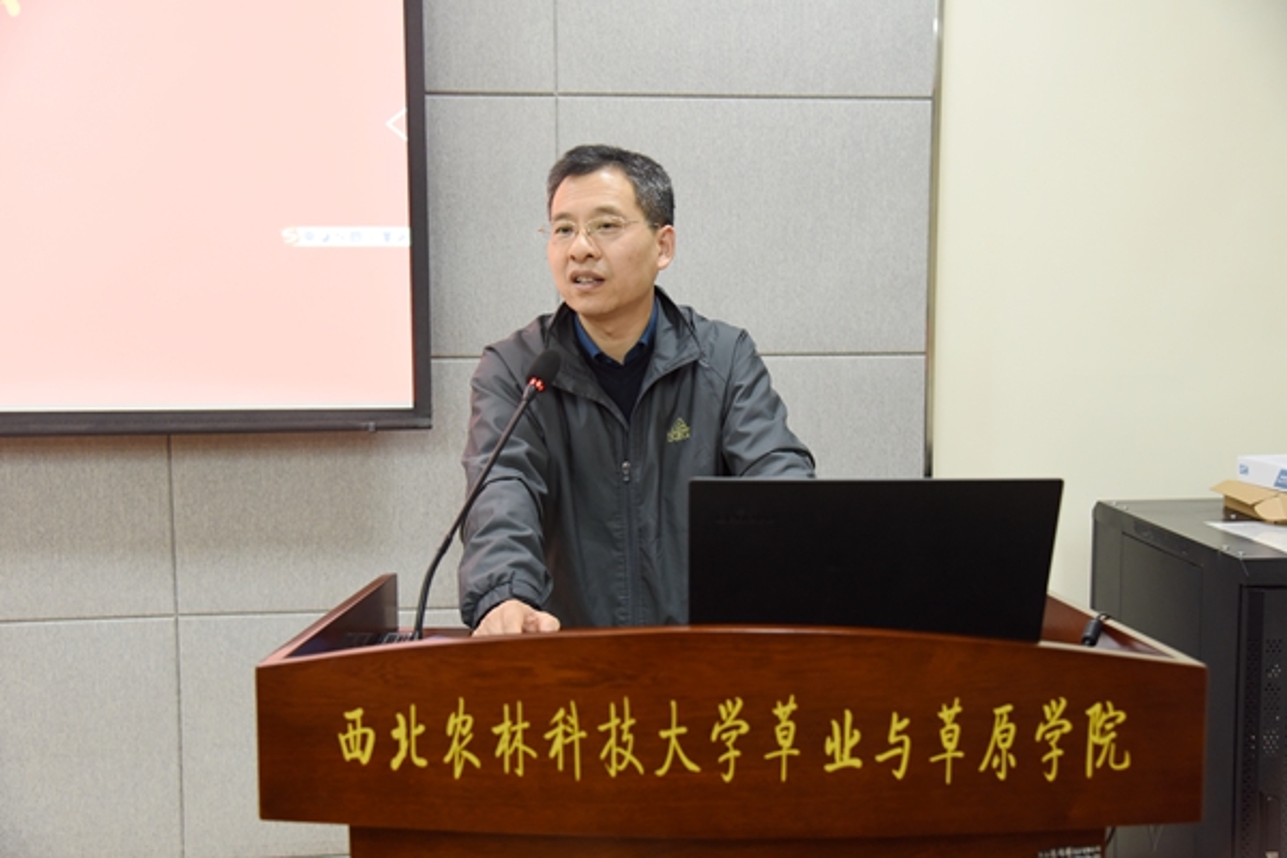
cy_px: 429
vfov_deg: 35.1
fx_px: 1358
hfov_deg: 50.7
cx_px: 644
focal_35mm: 38
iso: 1600
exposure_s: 1/80
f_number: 4.5
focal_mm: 38
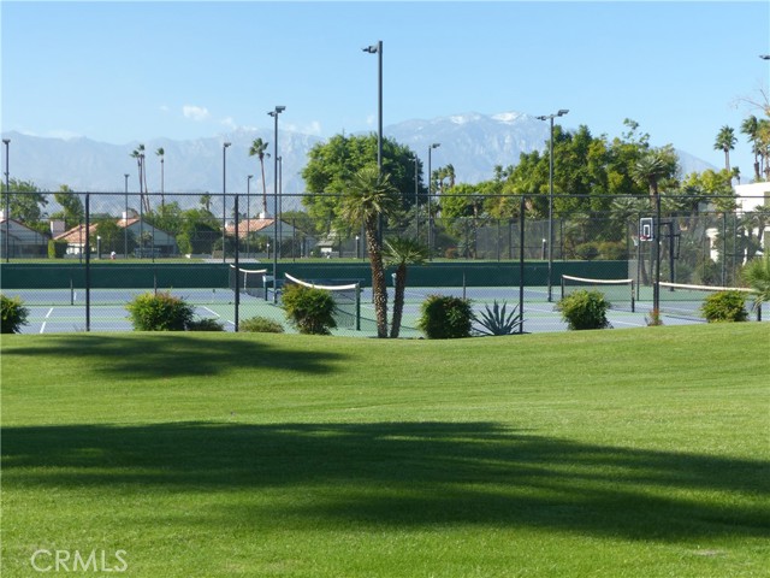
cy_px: 289
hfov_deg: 27.0
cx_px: 385
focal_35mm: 72
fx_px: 1602
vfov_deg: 20.4
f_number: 4
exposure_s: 1/250
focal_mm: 13
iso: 100
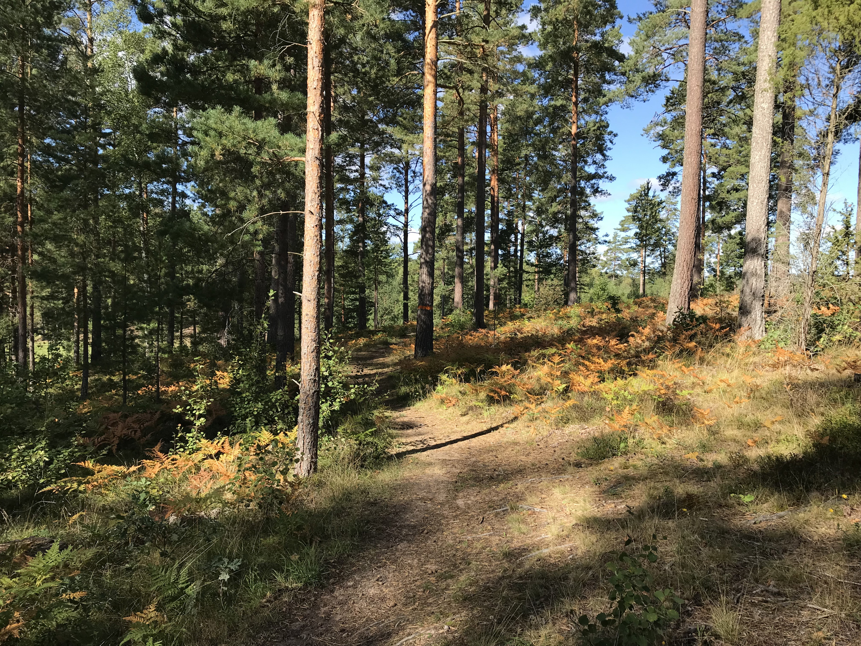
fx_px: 696
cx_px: 430
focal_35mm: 28
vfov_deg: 49.7
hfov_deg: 63.4
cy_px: 323
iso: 20
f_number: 1.8
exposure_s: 1/987
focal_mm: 3.99
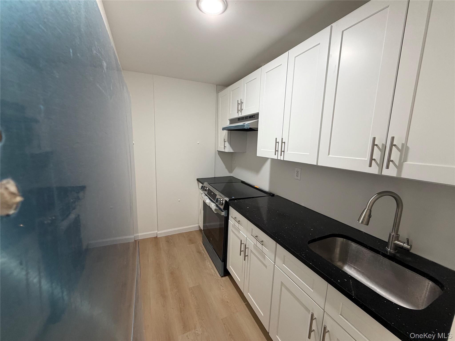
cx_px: 228
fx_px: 184
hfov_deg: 102.1
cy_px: 170
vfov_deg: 85.7
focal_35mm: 14
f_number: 2.2
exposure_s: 1/60
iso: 200
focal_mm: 2.22
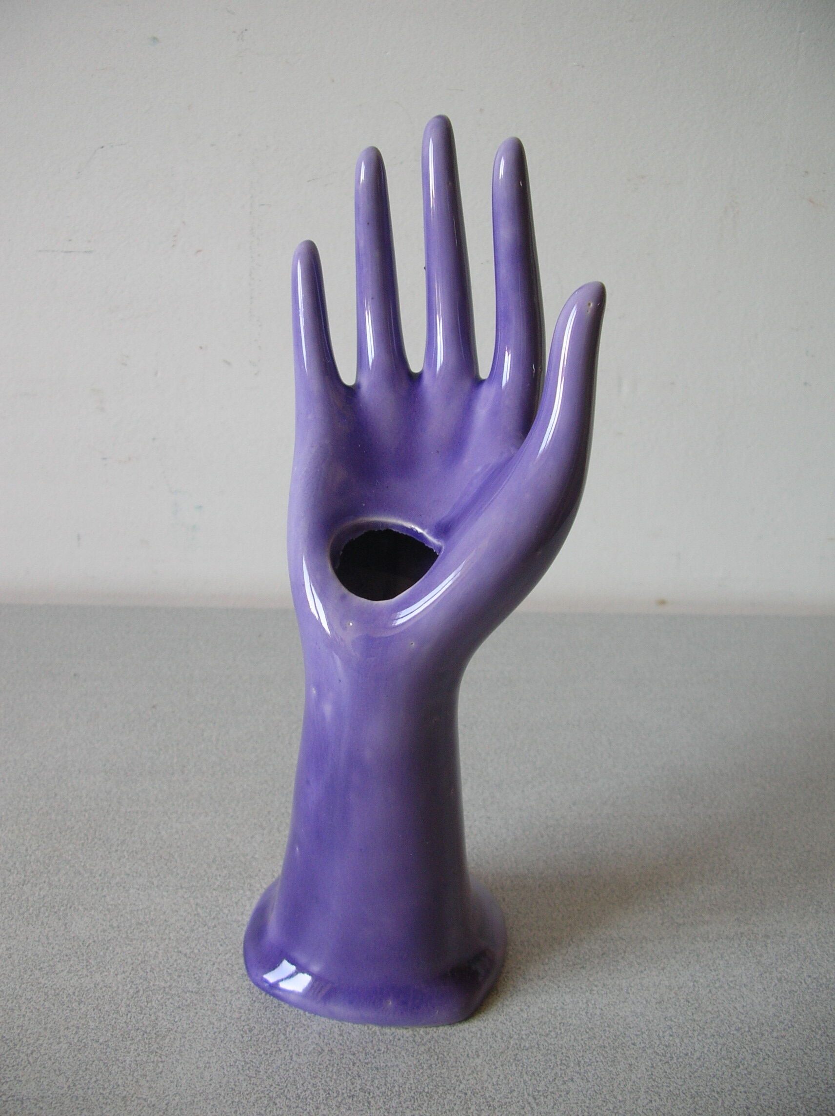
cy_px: 558
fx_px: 1127
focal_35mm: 35
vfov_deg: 52.7
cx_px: 418
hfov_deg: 40.6
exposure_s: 1/28.1
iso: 50
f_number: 2.8
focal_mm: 5.8
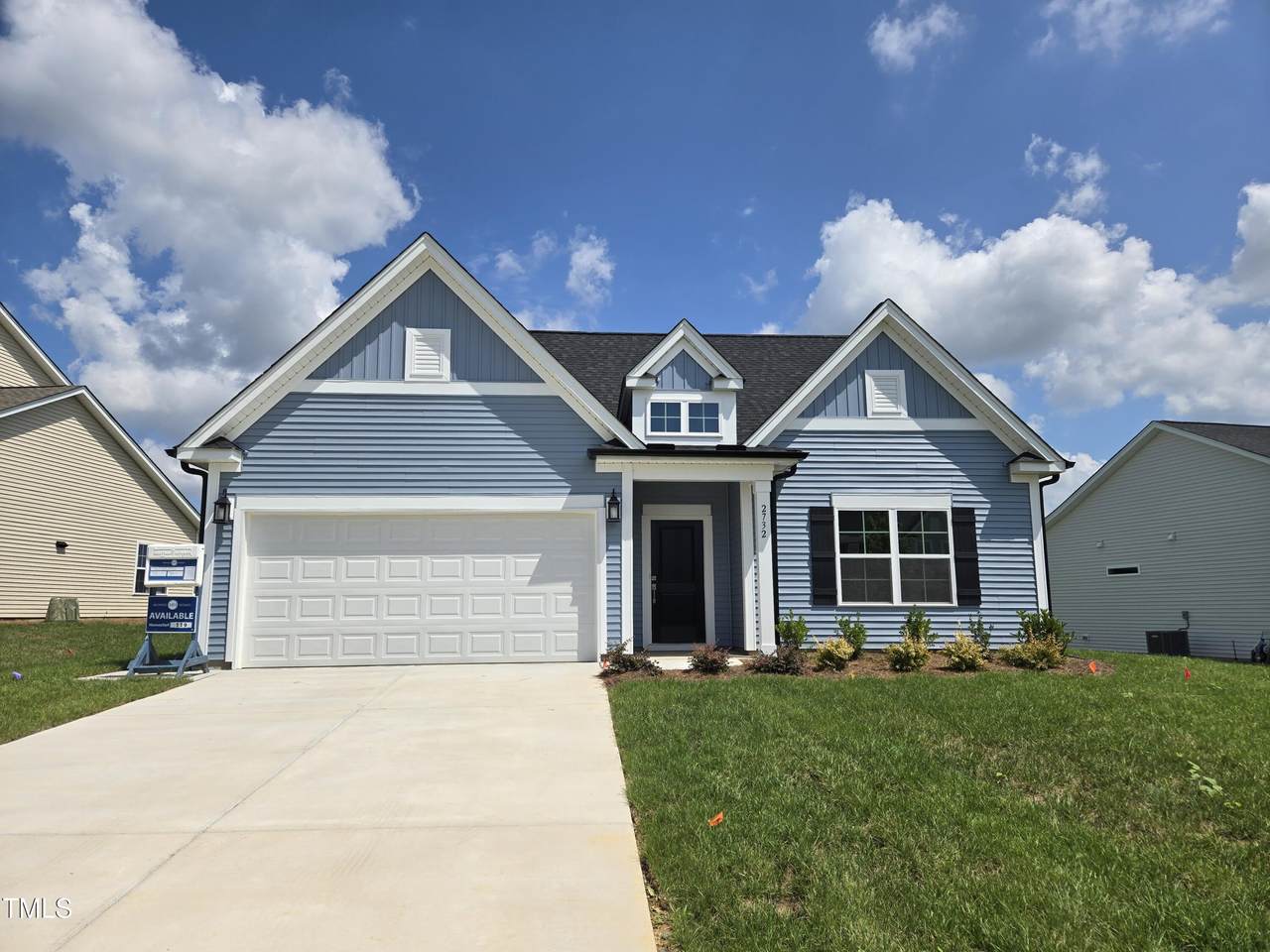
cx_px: 635
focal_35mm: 23
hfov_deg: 73.9
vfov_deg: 58.9
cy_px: 476
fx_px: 844
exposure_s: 1/3798
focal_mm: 5.4
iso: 25
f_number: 1.8
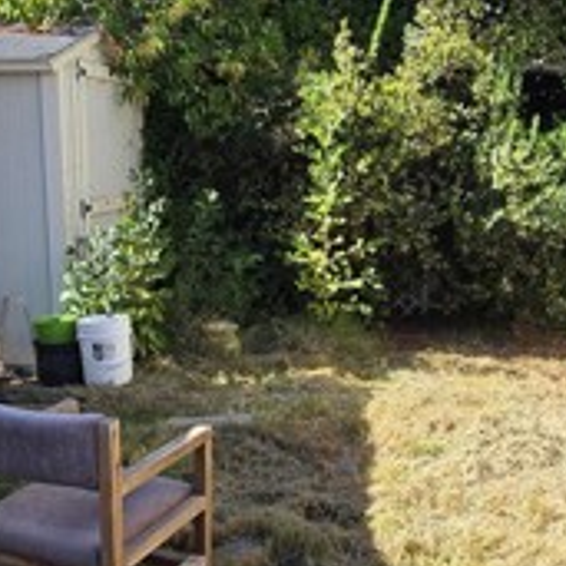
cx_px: 295
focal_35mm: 43
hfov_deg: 39.2
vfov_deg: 39.1
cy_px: 261
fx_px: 795
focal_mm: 2.2
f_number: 2.2
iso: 50
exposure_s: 1/1311
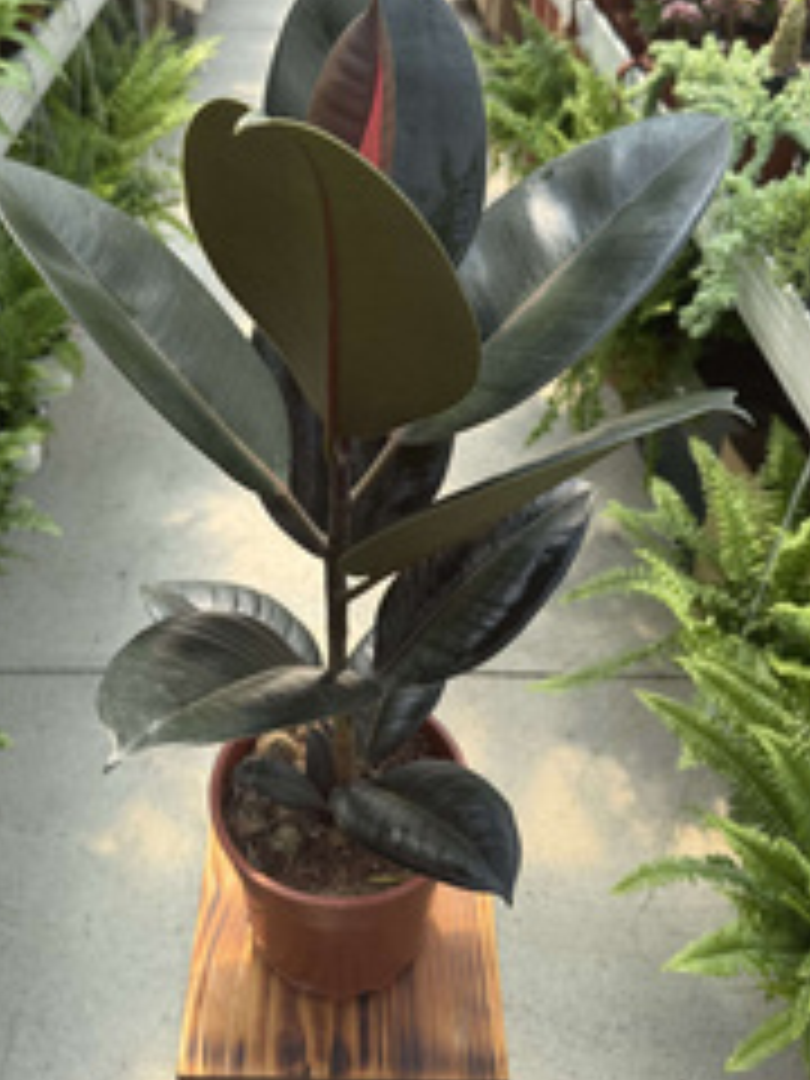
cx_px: 358
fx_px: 1092
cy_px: 410
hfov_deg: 40.6
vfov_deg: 52.1
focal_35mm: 35
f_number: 1.78
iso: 80
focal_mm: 6.76
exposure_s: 1/1211
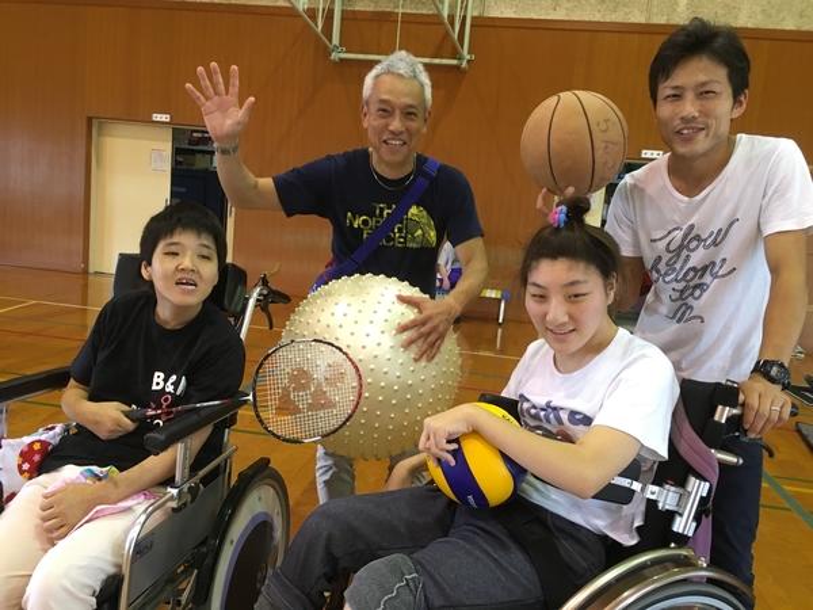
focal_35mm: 29
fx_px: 681
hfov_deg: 61.7
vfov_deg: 48.2
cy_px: 305
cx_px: 406
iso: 160
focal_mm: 4.15
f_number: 2.2
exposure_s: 1/33
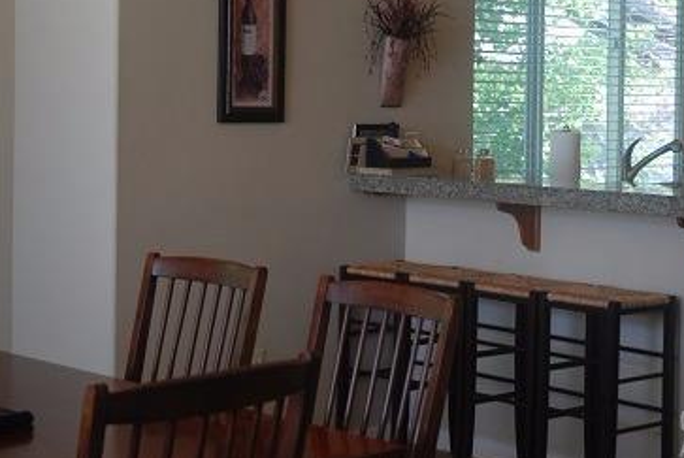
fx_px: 1461
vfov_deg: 17.7
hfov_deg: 26.3
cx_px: 399
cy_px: 123
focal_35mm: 77
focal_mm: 31
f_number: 4
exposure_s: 1/40
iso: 200
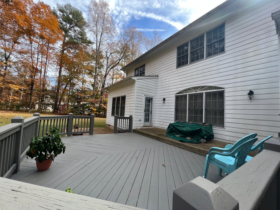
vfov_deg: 89.9
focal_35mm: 13
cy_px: 105
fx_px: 105
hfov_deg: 106.2
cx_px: 140
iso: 32
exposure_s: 1/280
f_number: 1.8
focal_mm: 1.57
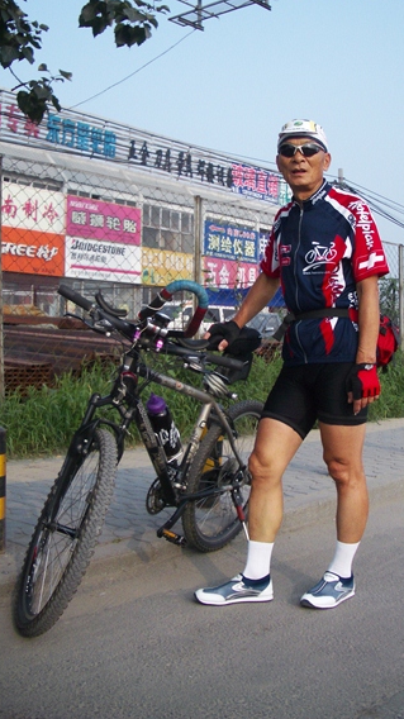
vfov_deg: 47.3
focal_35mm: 43
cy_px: 329
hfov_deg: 27.7
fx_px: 820
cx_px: 229
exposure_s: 1/640
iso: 50
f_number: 2.6
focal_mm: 5.8
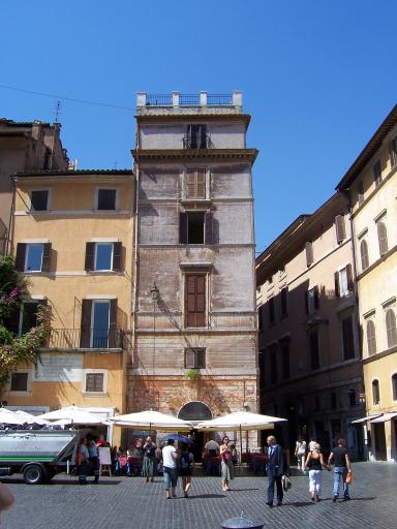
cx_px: 198
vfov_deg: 51.4
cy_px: 264
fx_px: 550
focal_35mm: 36
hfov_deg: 39.7
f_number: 4.8
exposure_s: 1/350
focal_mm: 6
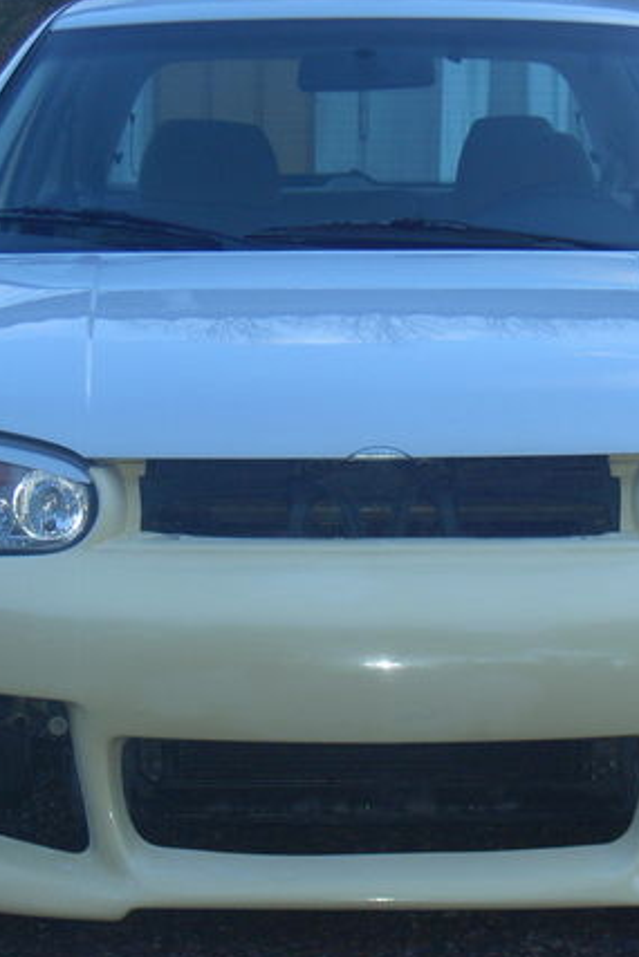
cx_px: 359
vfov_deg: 15.6
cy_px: 504
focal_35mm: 131
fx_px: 3485
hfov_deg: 10.5
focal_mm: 17.4
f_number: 4.1
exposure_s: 1/78.1
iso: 100
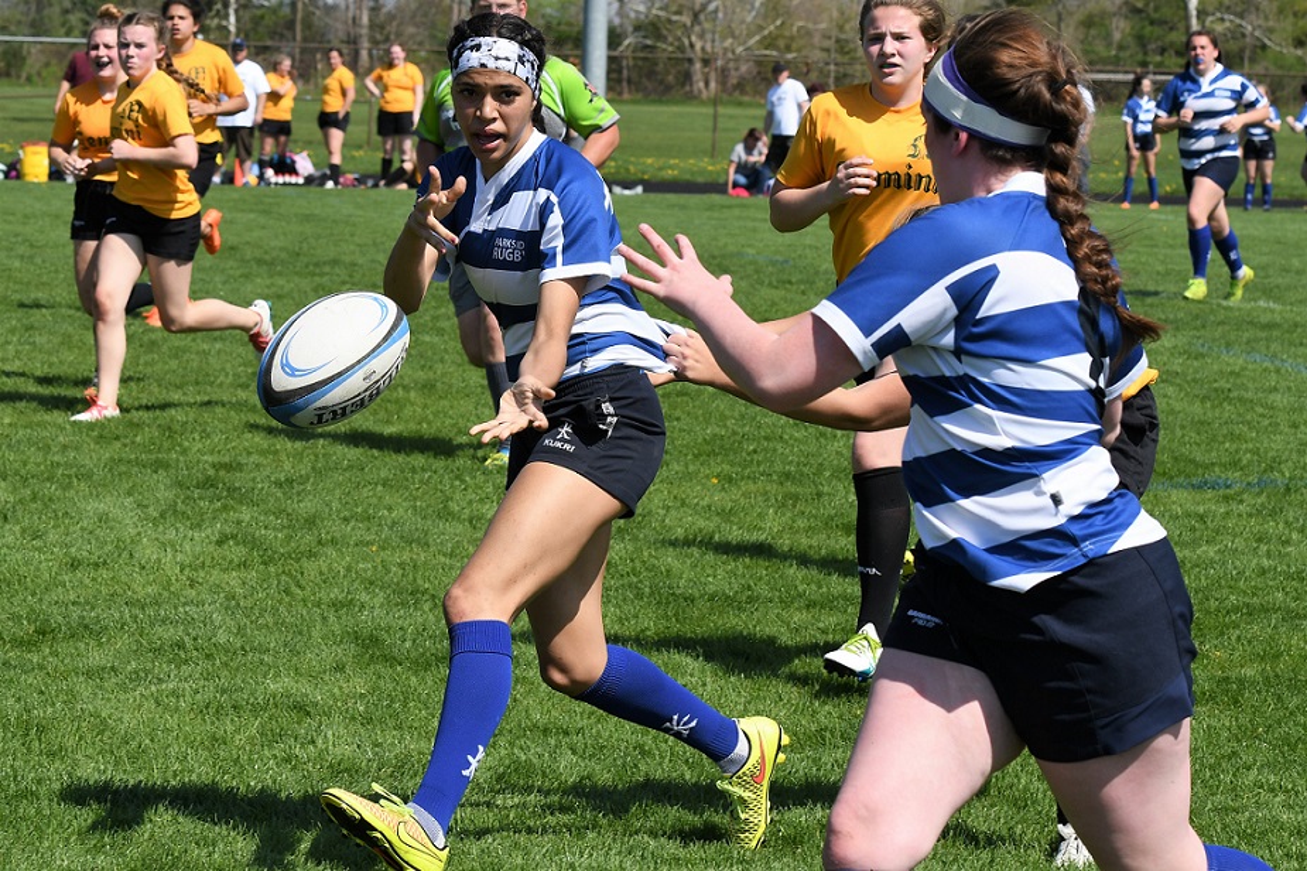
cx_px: 654
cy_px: 436
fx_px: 4083
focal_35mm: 112
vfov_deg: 12.2
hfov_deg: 18.2
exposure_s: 1/1250
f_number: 8
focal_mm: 75
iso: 360
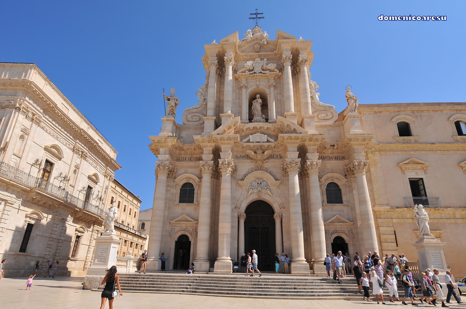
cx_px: 233
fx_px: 271
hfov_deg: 81.3
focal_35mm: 21
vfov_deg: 59.4
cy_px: 154
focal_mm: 14
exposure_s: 1/500
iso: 200
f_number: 11
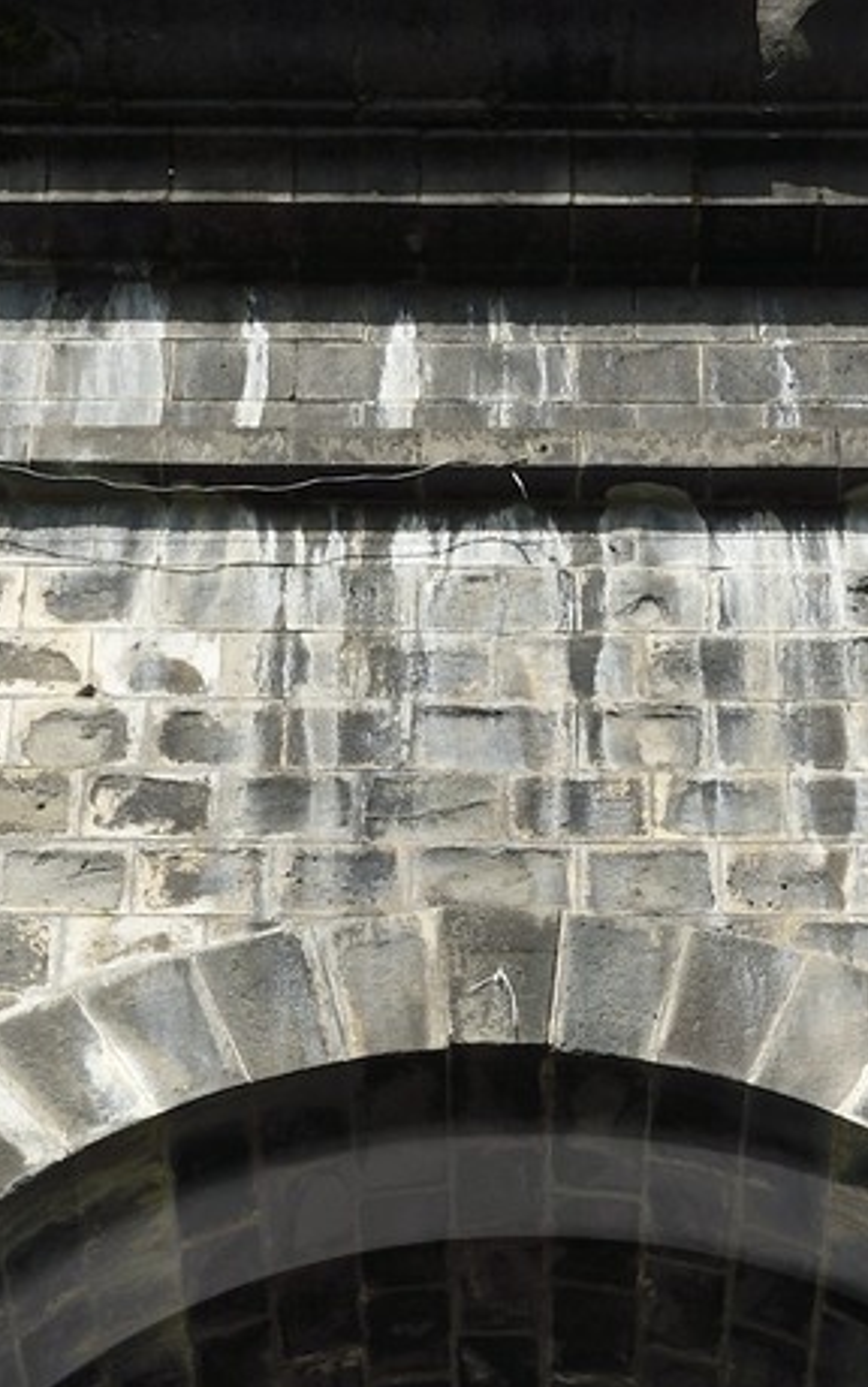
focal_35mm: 85
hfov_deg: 15.4
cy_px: 2071
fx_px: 3213
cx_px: 530
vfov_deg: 20.8
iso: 200
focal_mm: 24
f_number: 13
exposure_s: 1/250
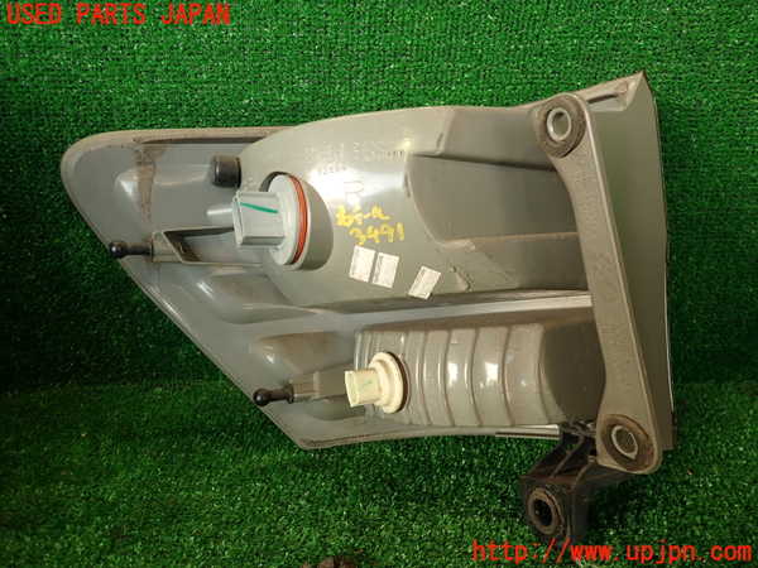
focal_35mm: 25
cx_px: 379
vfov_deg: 54.9
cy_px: 284
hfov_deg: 69.4
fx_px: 547
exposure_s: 1/60
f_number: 2
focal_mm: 4.5
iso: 125
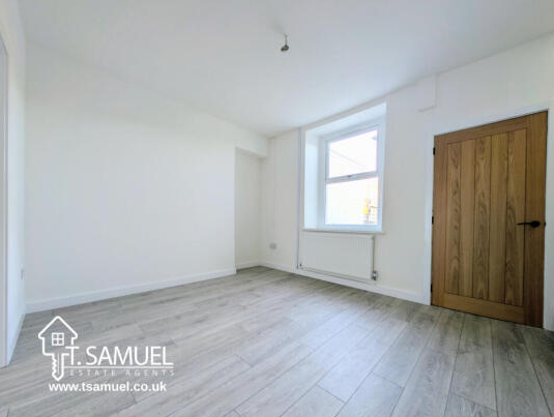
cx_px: 285
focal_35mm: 13
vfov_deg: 89.9
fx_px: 208
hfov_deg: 106.1
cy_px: 225
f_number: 1.95
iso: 43
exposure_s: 1/33.1
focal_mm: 2.23
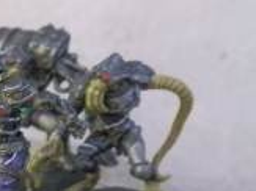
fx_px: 680
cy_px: 211
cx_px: -72
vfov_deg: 15.6
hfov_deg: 19.7
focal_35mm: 92
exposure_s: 1/100
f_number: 3.1
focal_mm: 5
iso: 400
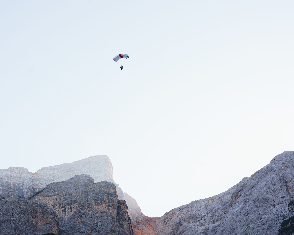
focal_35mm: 59
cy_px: 122
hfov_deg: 31.9
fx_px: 513
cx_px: 117
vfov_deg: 25.8
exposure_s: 1/160
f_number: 8
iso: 320
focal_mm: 46
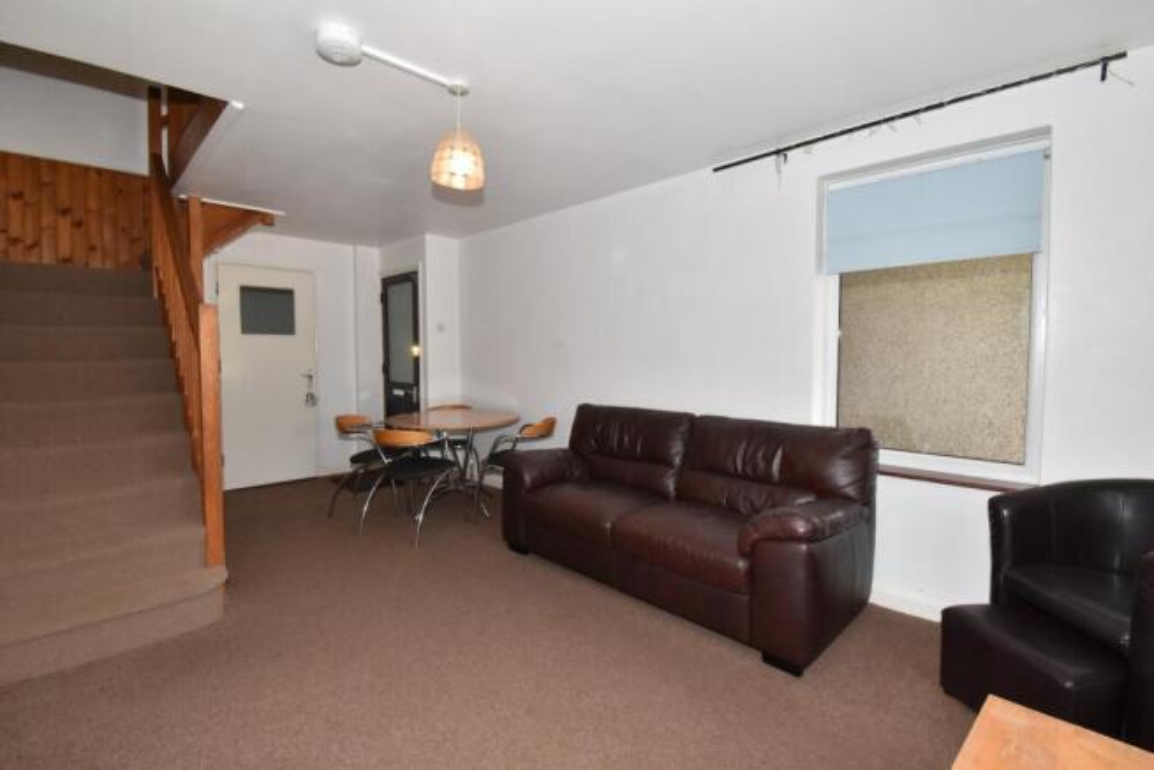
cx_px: 577
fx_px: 481
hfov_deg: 100.4
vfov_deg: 77.4
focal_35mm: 15
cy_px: 385
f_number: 13
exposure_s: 1/60
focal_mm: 10
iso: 900
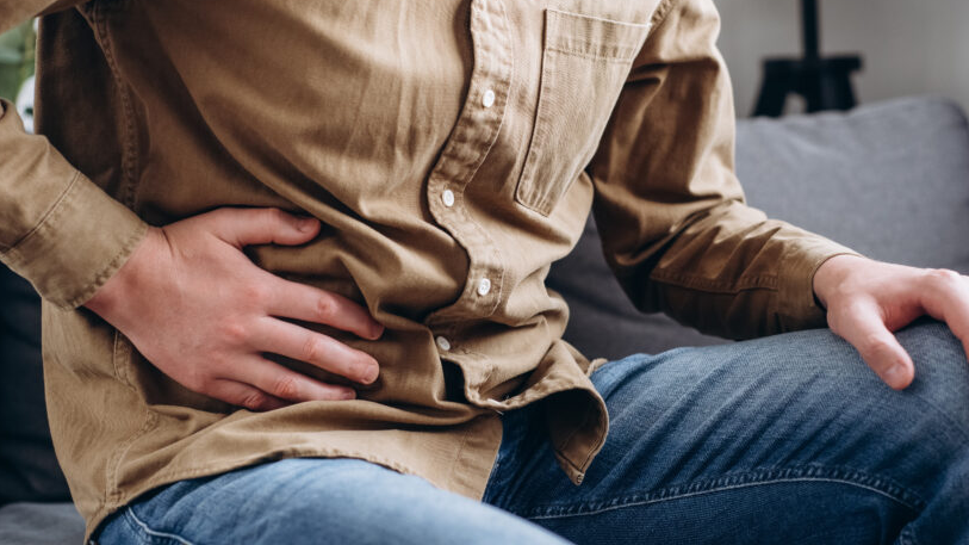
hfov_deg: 31.9
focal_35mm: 66
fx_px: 1696
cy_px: 237
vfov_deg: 18.2
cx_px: 511
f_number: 3.2
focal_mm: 50
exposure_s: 1/160
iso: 200
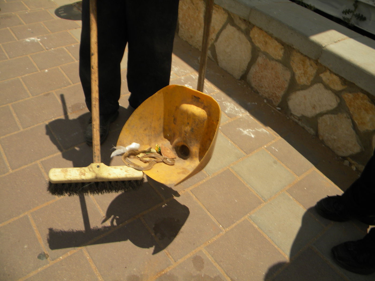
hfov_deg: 63.4
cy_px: 140
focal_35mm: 28
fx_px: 303
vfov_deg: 49.7
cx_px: 188
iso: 80
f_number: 7
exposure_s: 1/552
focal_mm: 5
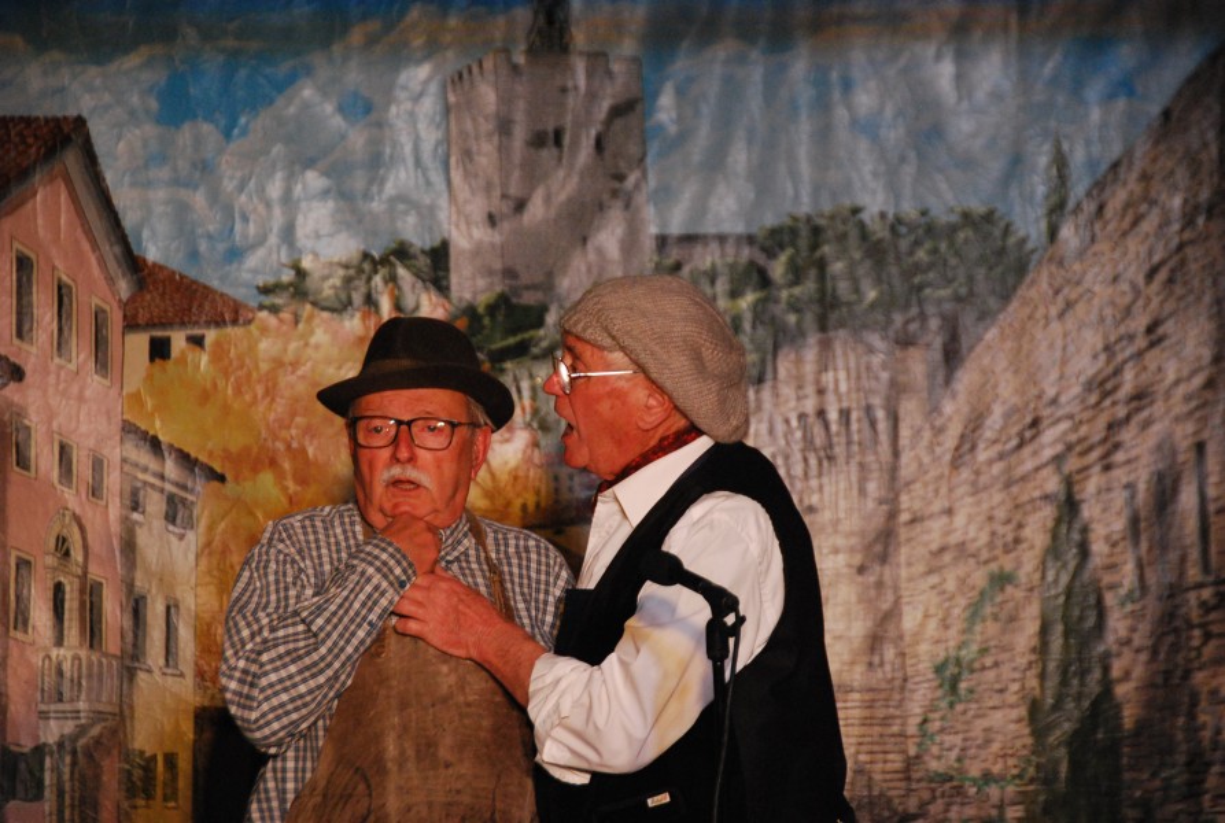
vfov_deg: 6.8
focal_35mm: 202
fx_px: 6907
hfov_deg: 10.1
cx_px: 612
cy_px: 412
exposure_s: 1/100
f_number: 5.6
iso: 1600
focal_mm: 135
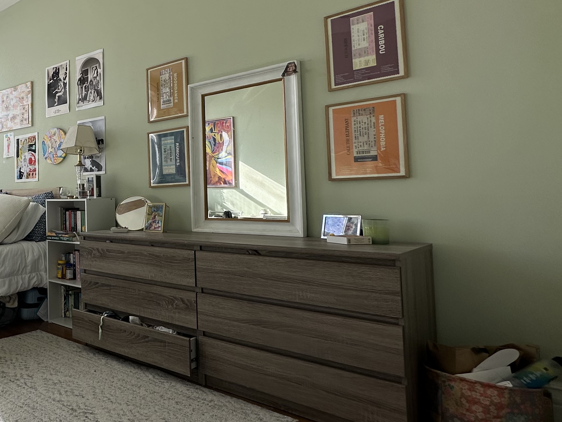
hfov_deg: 51.2
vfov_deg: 49.6
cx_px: 3
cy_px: 183
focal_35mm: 28
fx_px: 455
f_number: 2.2
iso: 40
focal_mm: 2.22
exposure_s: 1/418
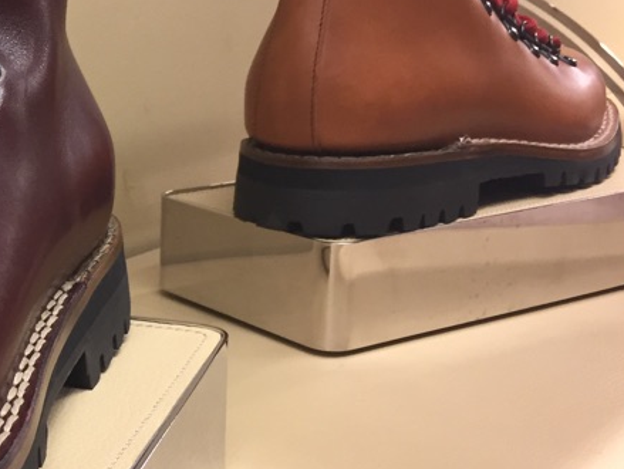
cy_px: 233
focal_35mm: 66
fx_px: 1191
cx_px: -48
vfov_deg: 22.3
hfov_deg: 27.1
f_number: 2.2
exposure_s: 1/33
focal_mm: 4.15
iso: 125
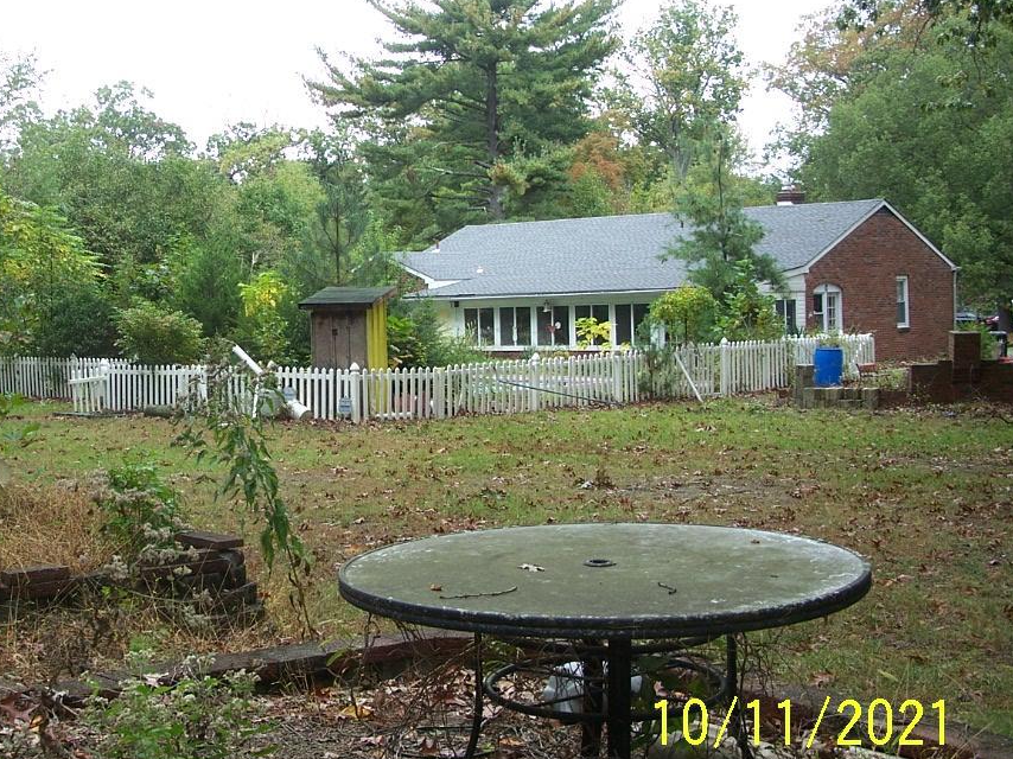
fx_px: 1521
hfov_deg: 36.4
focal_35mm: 52
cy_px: 338
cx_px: 317
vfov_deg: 28.0
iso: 64
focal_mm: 7.8
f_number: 2.8
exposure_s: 1/160
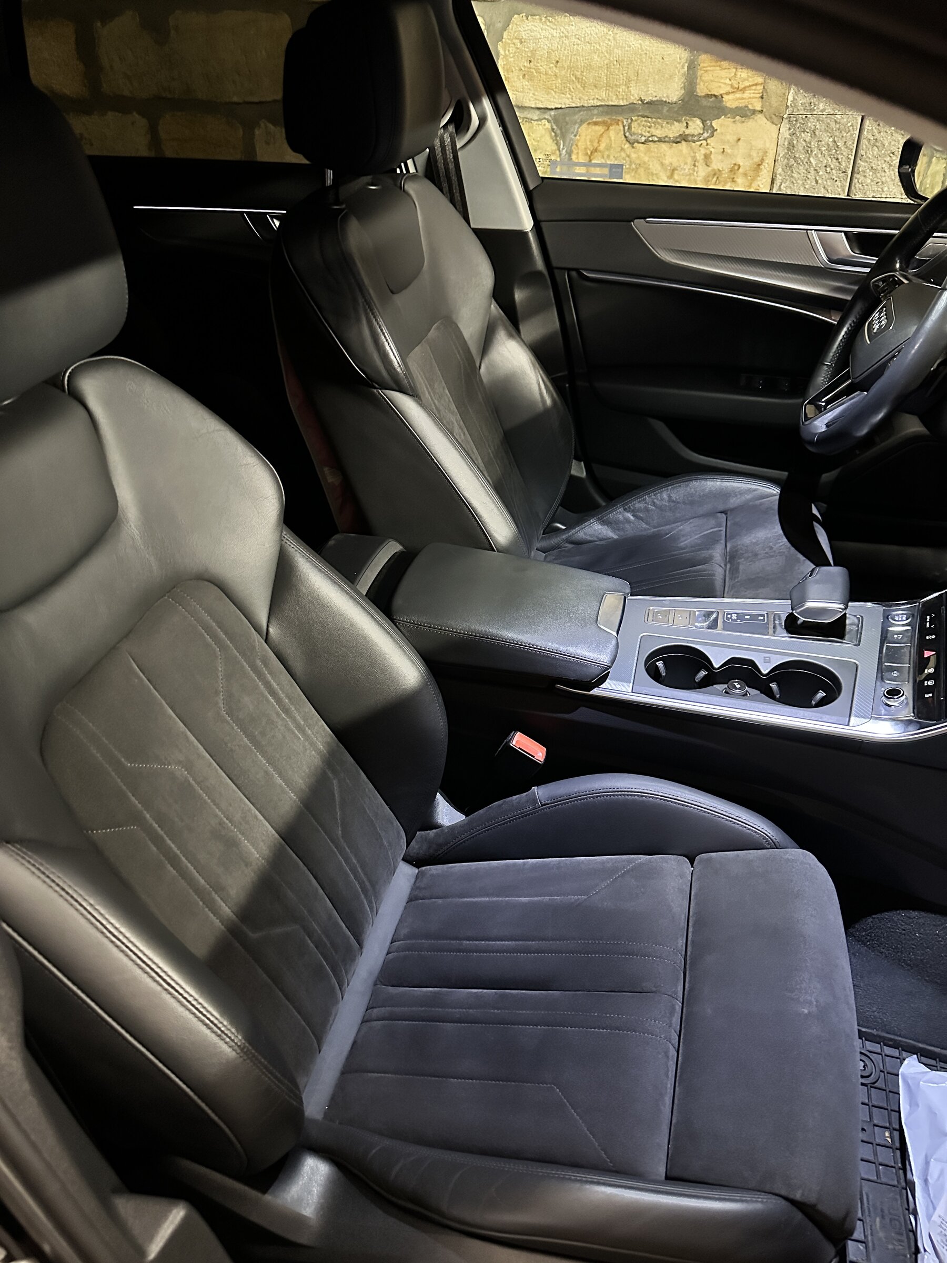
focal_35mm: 24
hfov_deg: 56.8
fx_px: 875
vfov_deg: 71.6
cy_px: 632
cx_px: 474
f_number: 1.78
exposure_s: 1/25
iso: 1250
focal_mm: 6.86
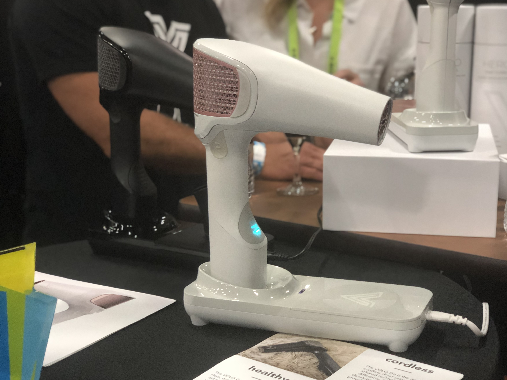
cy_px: 213
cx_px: 287
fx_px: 879
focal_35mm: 60
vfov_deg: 24.4
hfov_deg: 32.1
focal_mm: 6
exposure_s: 1/17
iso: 160
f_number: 2.4
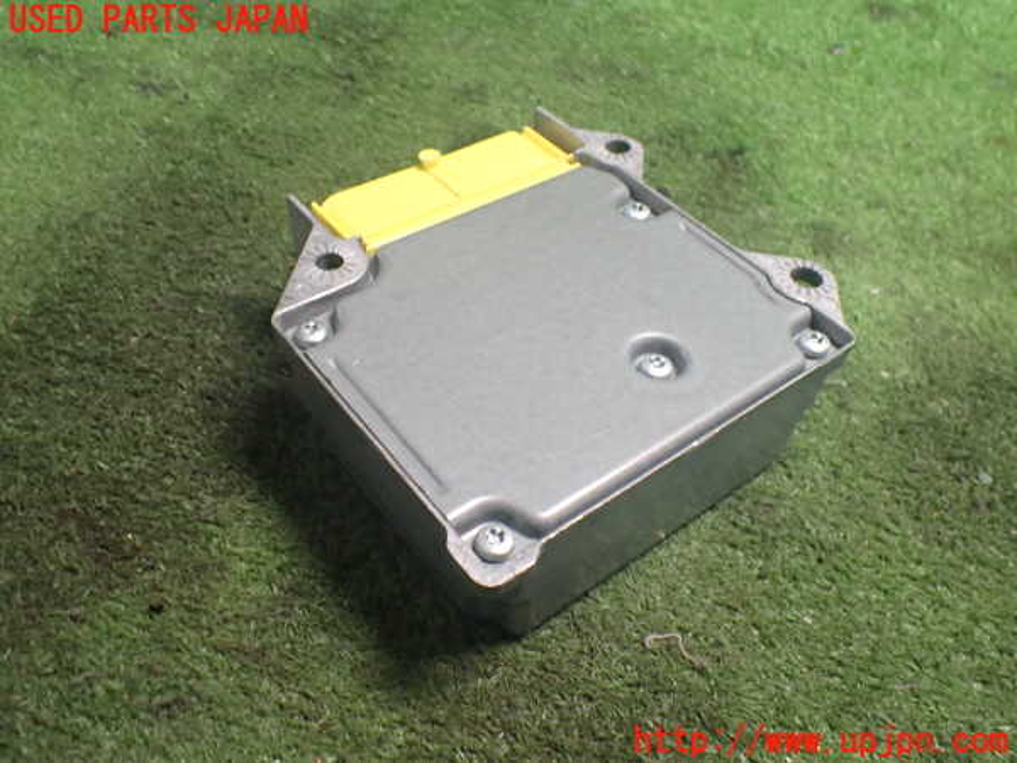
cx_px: 508
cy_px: 382
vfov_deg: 46.8
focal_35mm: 30
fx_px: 881
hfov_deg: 60.0
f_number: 2.3
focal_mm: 5.4
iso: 800
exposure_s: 1/40
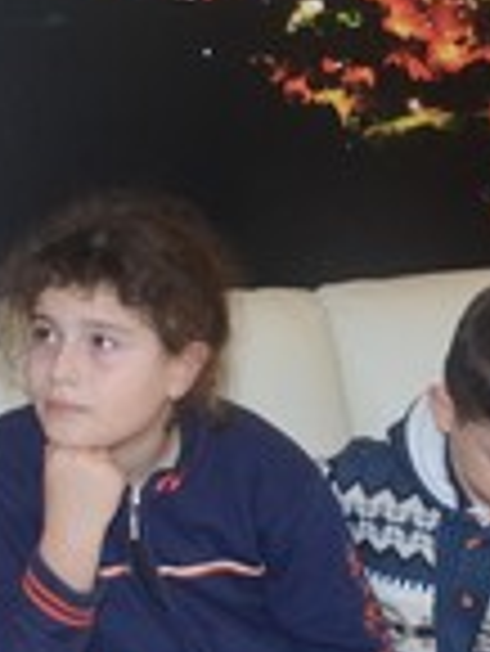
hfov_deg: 11.1
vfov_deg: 14.8
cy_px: 423
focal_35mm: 133
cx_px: 432
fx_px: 2507
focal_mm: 20
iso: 800
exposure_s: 1/60
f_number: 9
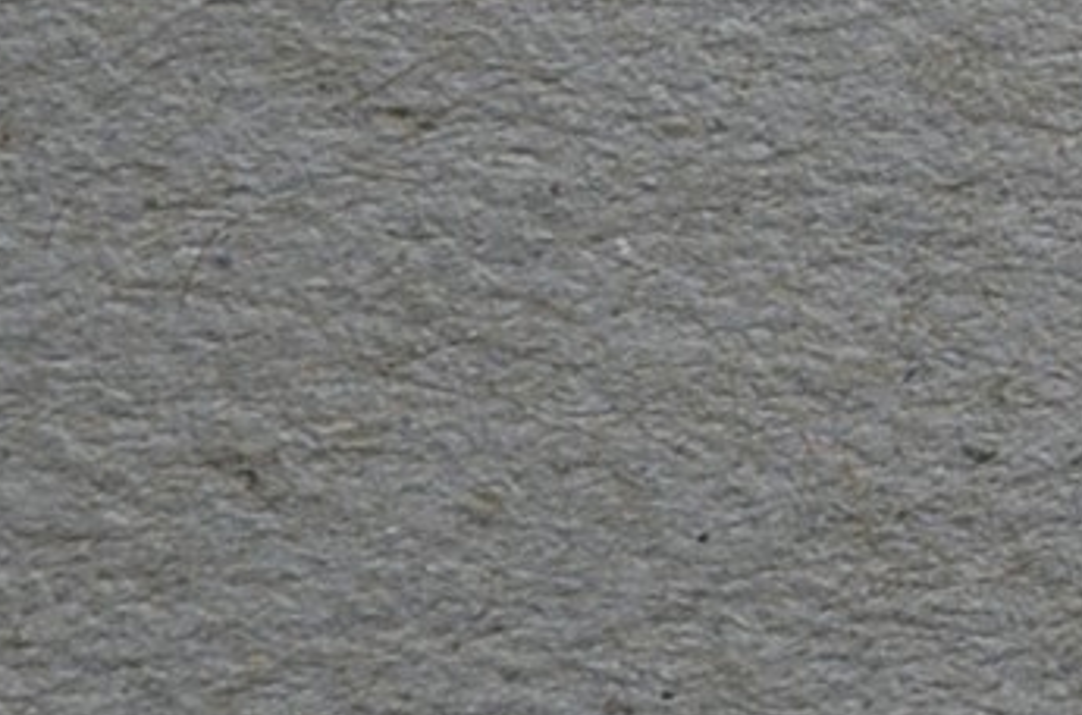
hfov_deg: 5.5
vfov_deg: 3.9
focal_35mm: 343
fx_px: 10281
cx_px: 3713
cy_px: -1192
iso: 400
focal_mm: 32
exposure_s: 1/250
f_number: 14
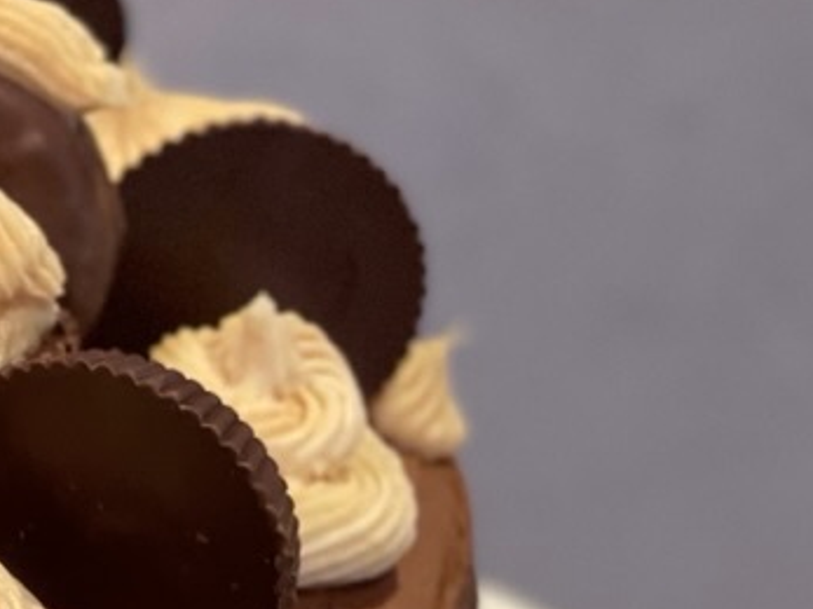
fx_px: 4508
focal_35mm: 192
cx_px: -422
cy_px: 696
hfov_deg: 10.0
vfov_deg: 7.7
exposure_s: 1/40
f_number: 2
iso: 250
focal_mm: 6
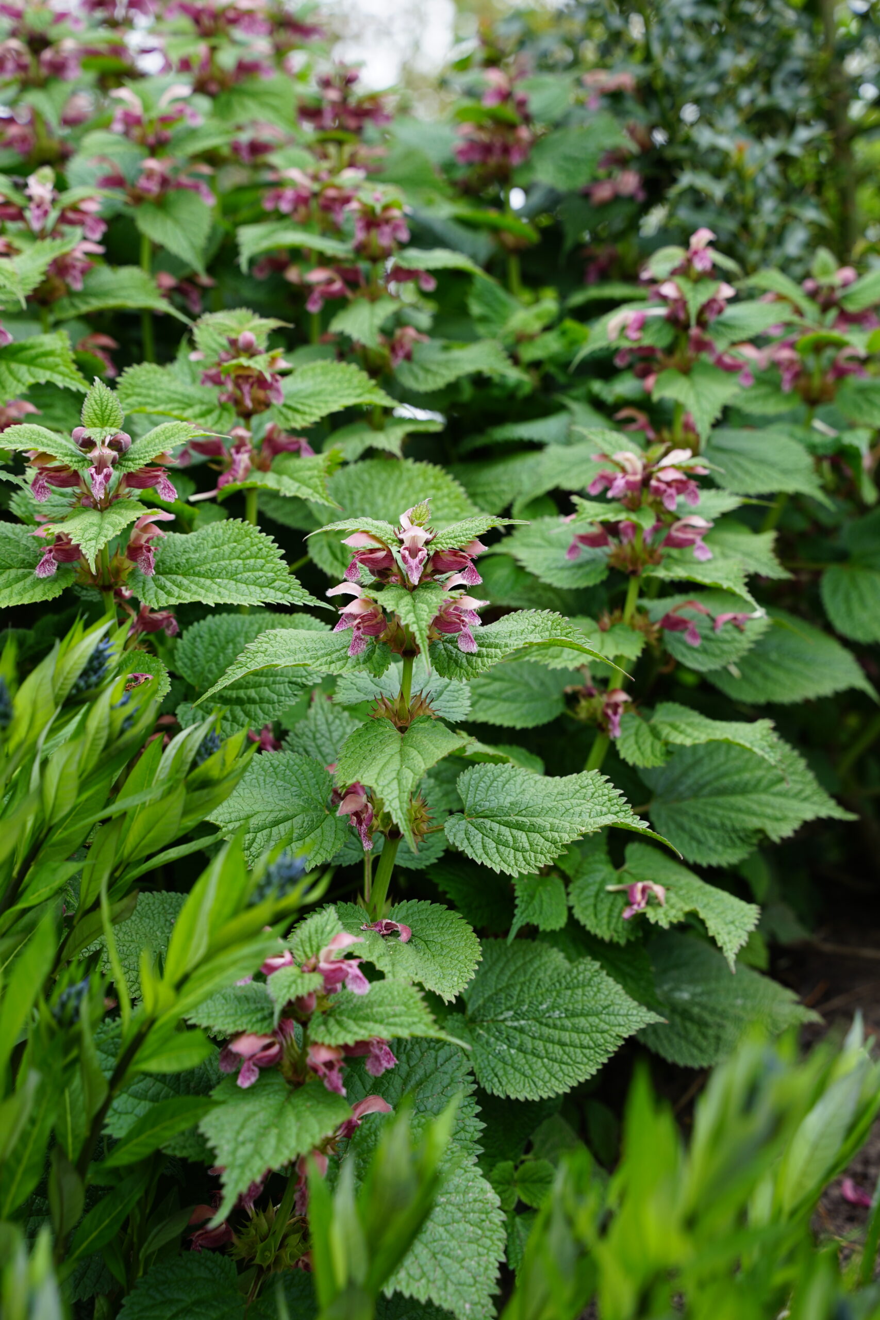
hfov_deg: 24.2
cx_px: 440
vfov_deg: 35.6
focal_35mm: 56
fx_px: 2053
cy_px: 660
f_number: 4.5
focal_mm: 56
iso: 100
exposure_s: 1/60
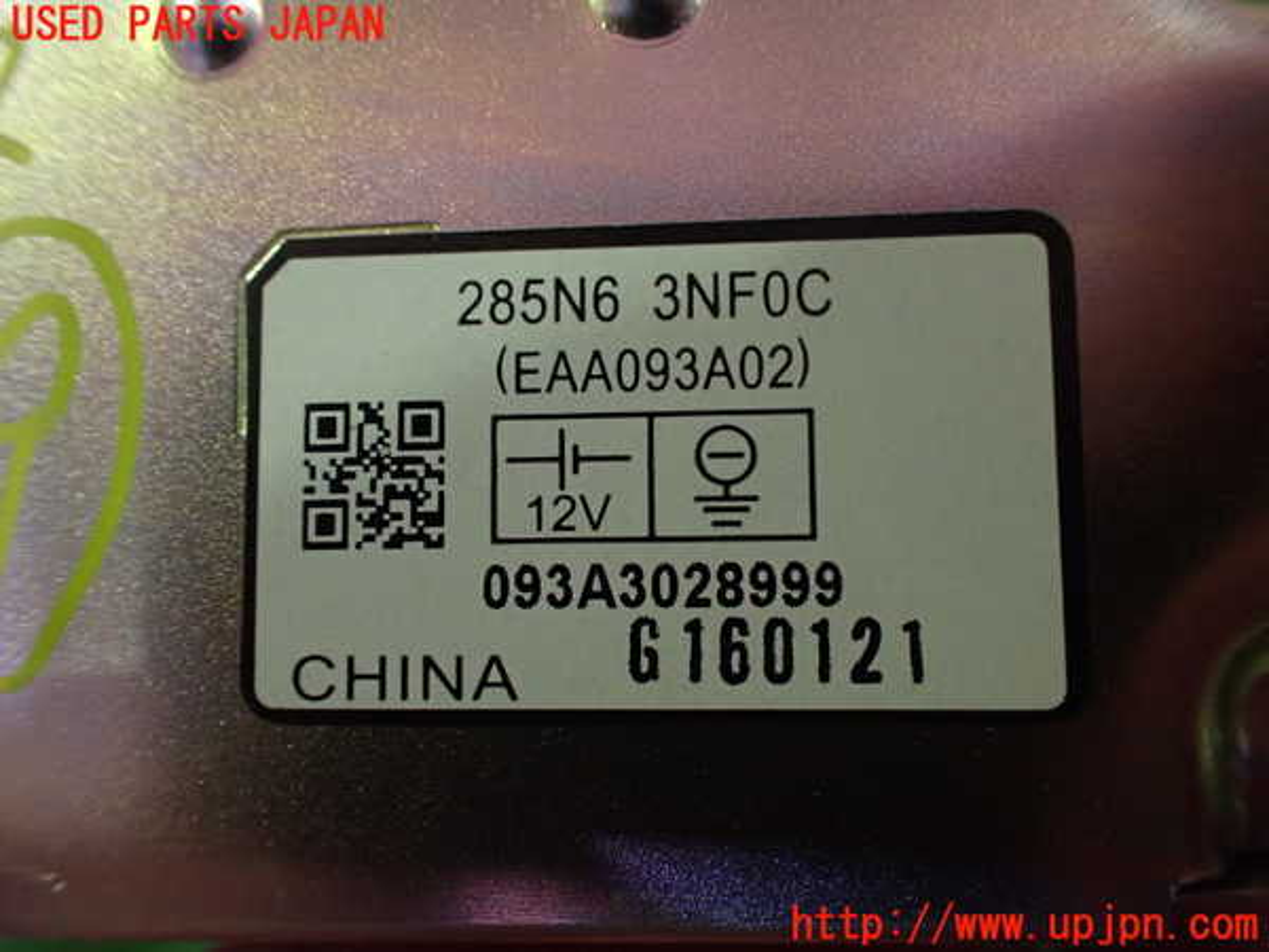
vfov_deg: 46.8
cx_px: 634
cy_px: 476
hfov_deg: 60.0
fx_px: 1100
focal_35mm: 30
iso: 800
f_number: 2.3
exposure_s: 1/80
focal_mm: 5.4
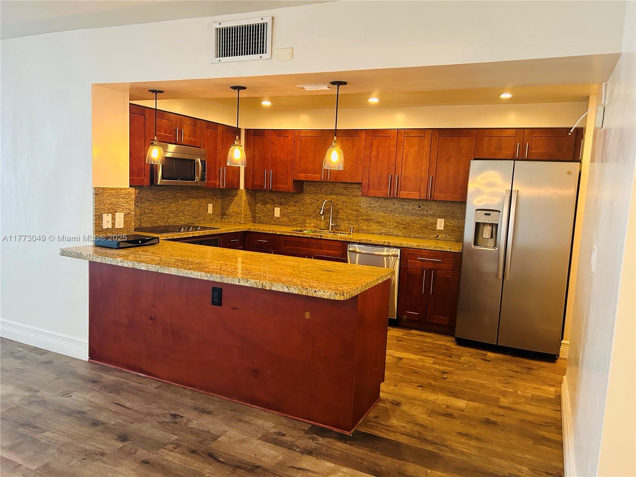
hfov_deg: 67.3
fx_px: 478
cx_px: 318
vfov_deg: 53.1
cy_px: 238
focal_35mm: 26
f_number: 1.5
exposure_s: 1/60
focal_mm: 5.7
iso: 400
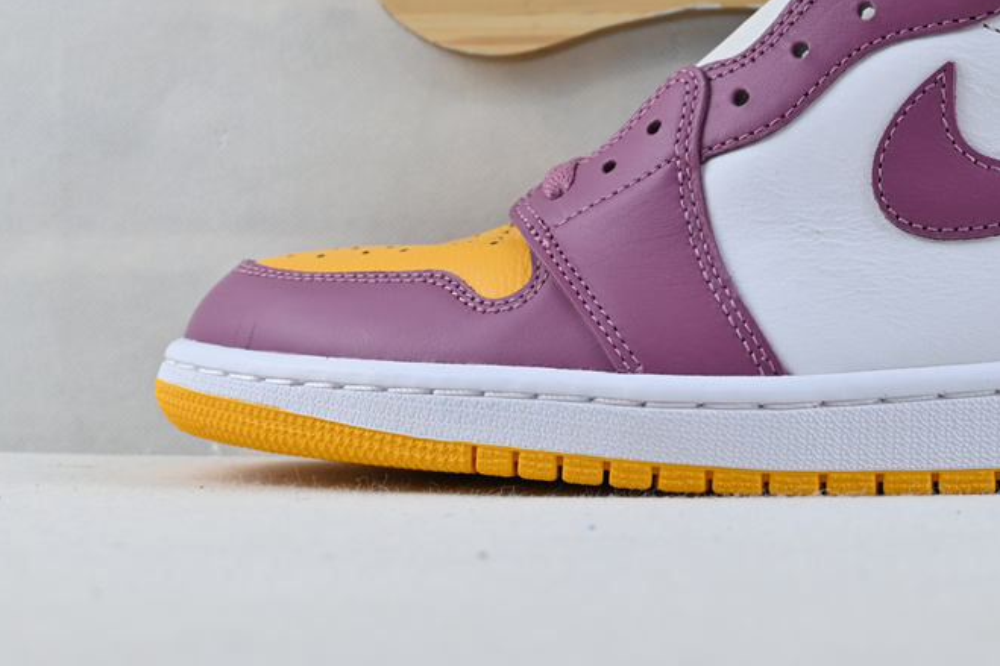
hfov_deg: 24.2
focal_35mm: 82
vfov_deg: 16.5
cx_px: 873
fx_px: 2277
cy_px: 108
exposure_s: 1/60
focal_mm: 30
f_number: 4.8
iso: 100
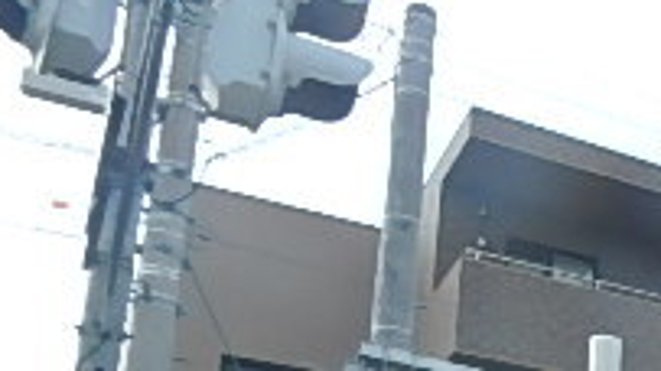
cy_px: 579
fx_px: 1261
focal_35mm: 72
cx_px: 1026
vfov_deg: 15.3
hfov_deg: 23.0
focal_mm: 3.7
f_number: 6
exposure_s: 1/400
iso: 125
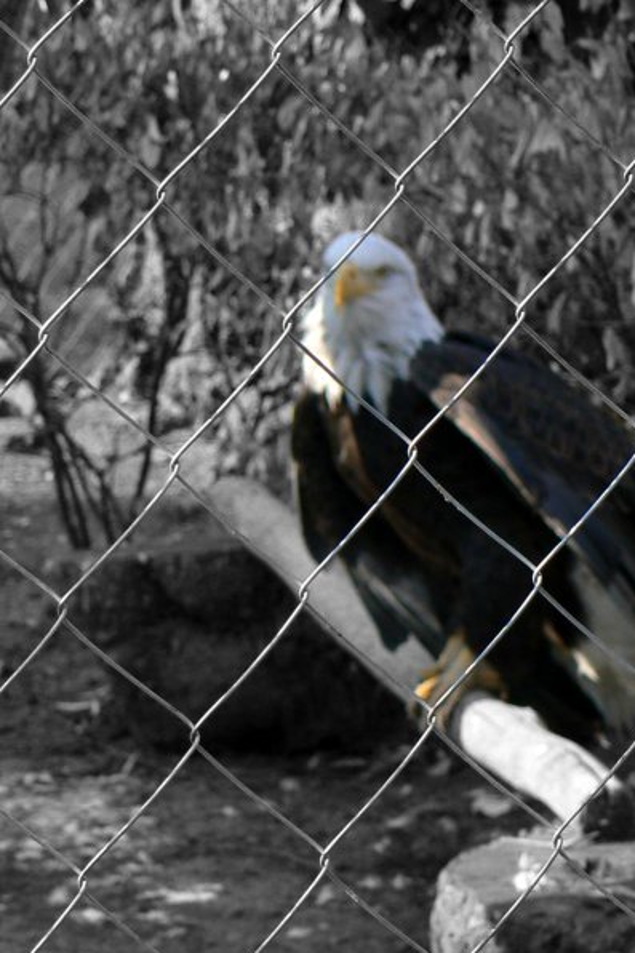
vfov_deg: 13.9
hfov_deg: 9.3
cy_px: 478
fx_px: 3918
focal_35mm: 148
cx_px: 384
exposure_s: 1/320
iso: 80
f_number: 3.2
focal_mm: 17.7
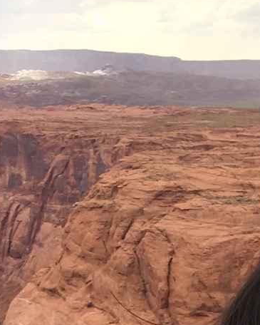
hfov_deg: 12.0
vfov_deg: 13.2
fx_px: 1221
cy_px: 641
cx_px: 8
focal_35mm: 127
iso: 25
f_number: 2.2
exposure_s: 1/496
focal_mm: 4.15
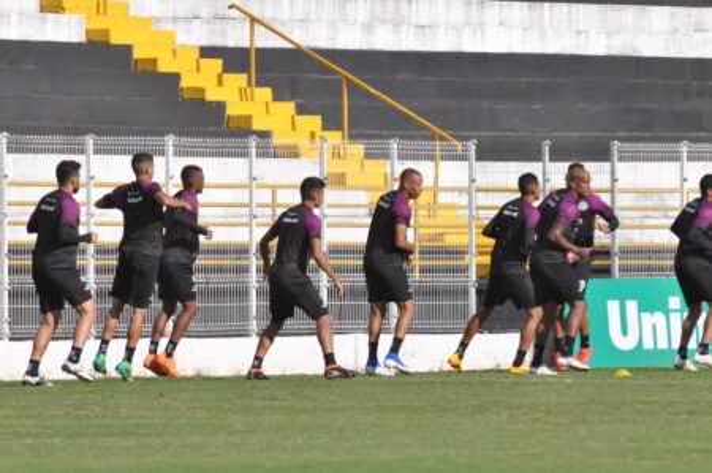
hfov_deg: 4.6
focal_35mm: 450
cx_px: 356
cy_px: 236
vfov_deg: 3.0
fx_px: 8890
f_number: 8
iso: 400
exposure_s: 1/1250
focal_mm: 300
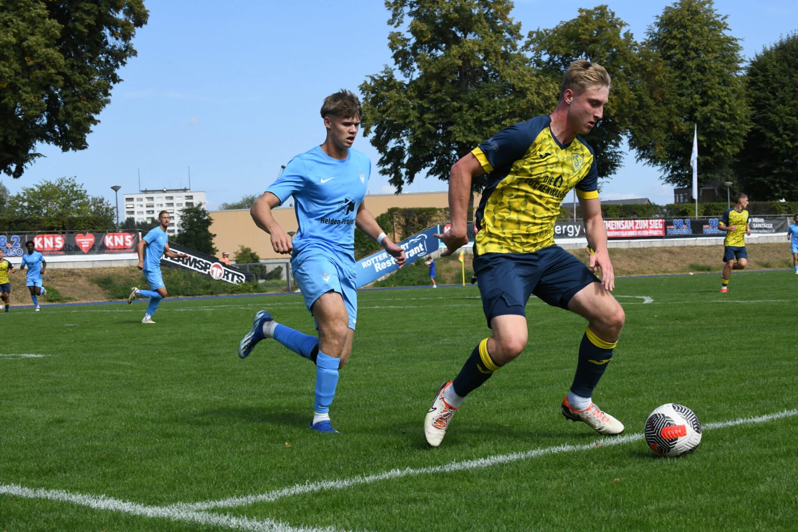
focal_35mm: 80
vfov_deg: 17.1
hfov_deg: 25.4
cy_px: 266
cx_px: 399
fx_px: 1773
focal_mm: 80
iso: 2000
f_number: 14
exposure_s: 1/1600
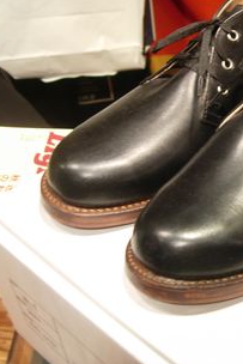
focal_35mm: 65
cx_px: 248
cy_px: 142
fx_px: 657
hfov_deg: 20.2
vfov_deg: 30.8
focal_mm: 7.8
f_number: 2.8
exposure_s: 1/4.1
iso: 64
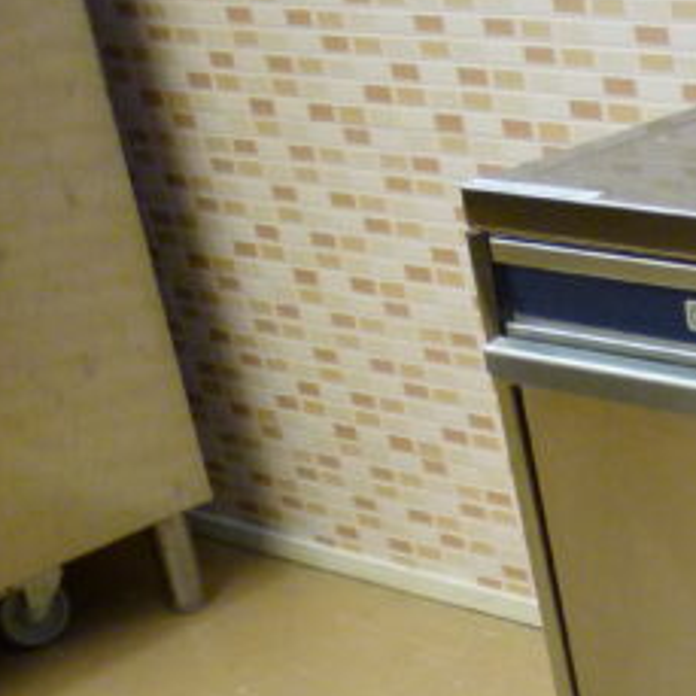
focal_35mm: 74
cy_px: 742
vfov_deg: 22.2
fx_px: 1683
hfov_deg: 20.2
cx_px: 1036
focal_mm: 4.3
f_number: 2.2
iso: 250
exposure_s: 1/60
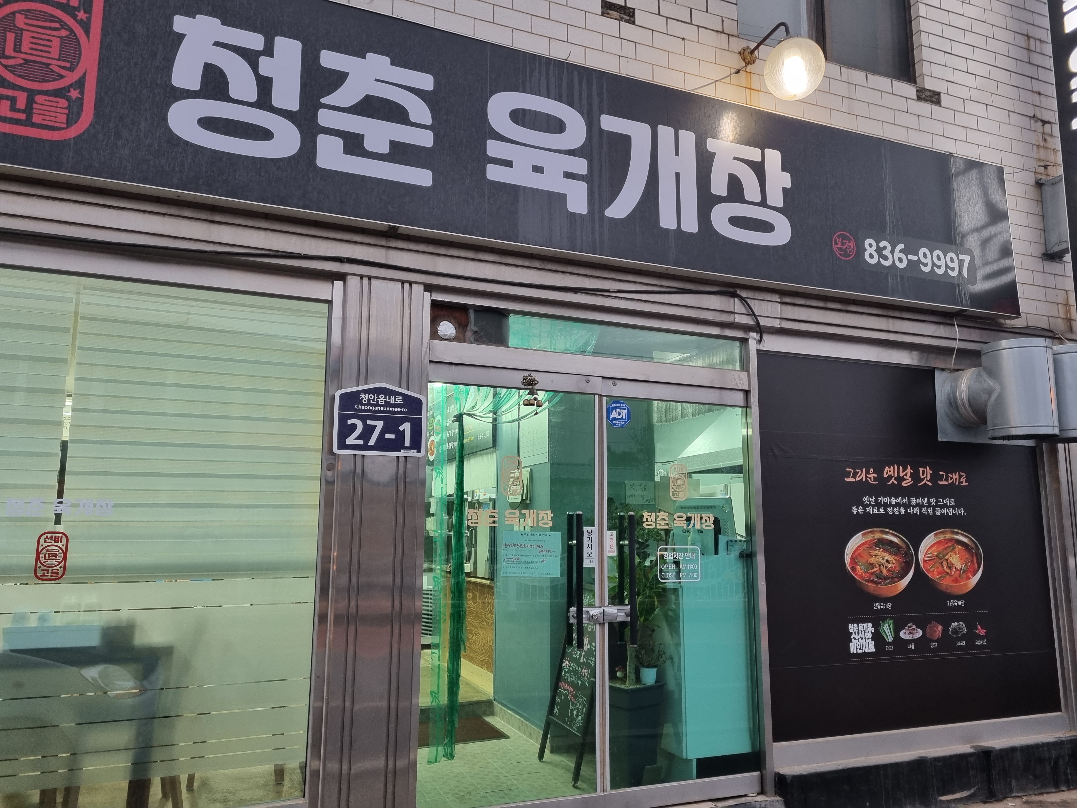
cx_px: 538
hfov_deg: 67.3
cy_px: 404
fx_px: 809
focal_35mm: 26
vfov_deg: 53.1
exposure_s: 1/60
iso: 200
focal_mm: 5.4
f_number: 1.8
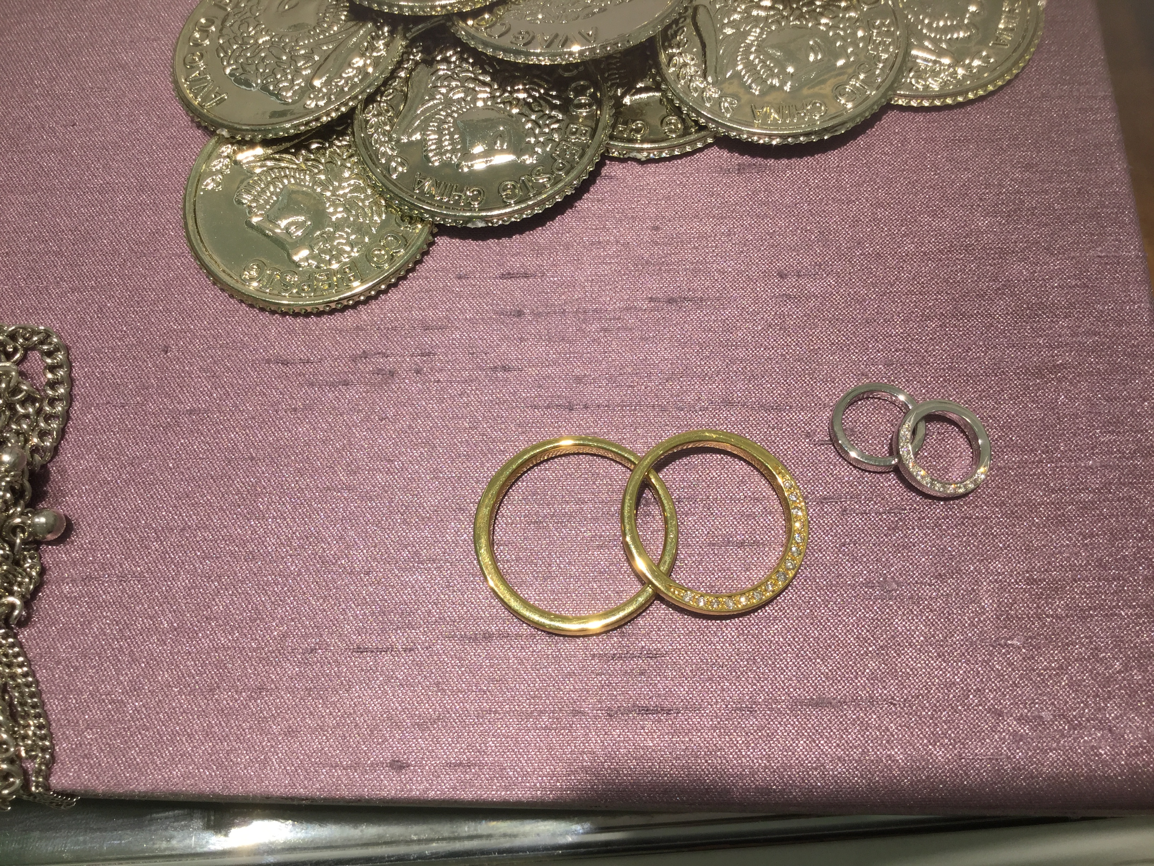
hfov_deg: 58.4
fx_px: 1033
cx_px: 577
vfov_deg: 45.4
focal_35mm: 31
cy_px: 433
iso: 25
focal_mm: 3.3
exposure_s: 1/100
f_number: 2.4
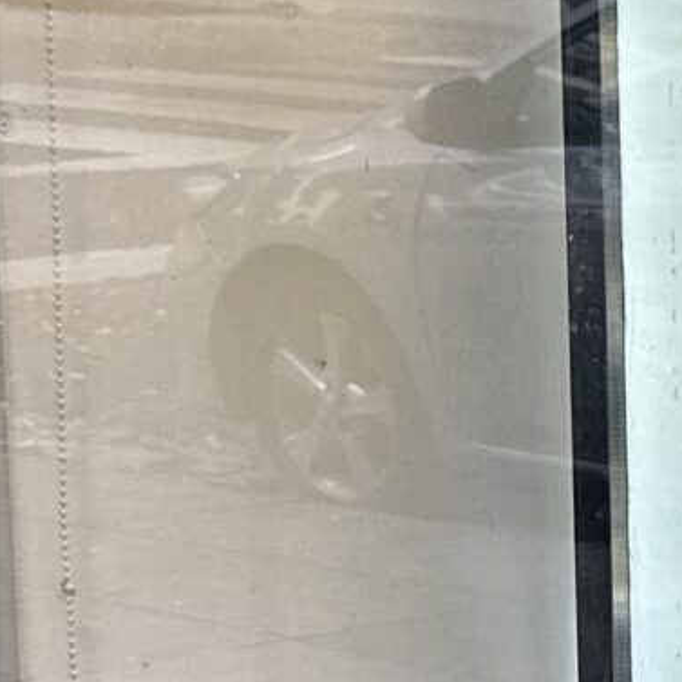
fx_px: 3210
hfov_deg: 9.4
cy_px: 280
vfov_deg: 12.1
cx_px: 2079
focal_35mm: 144
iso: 125
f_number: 1.78
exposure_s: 1/100
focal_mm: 6.86
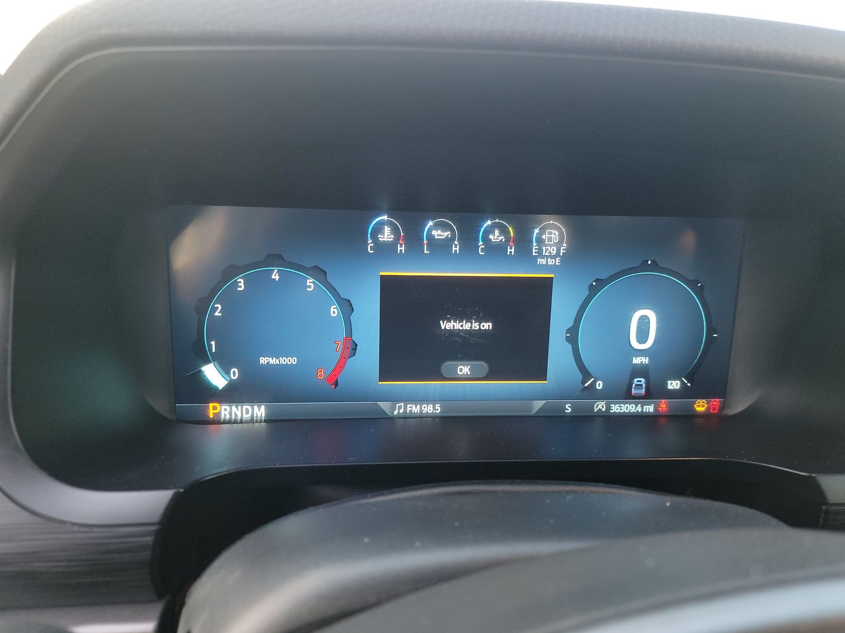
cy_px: 314
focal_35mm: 25
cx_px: 424
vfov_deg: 54.9
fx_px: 610
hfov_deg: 69.4
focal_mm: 6.7
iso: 471
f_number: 1.8
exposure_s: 1/59
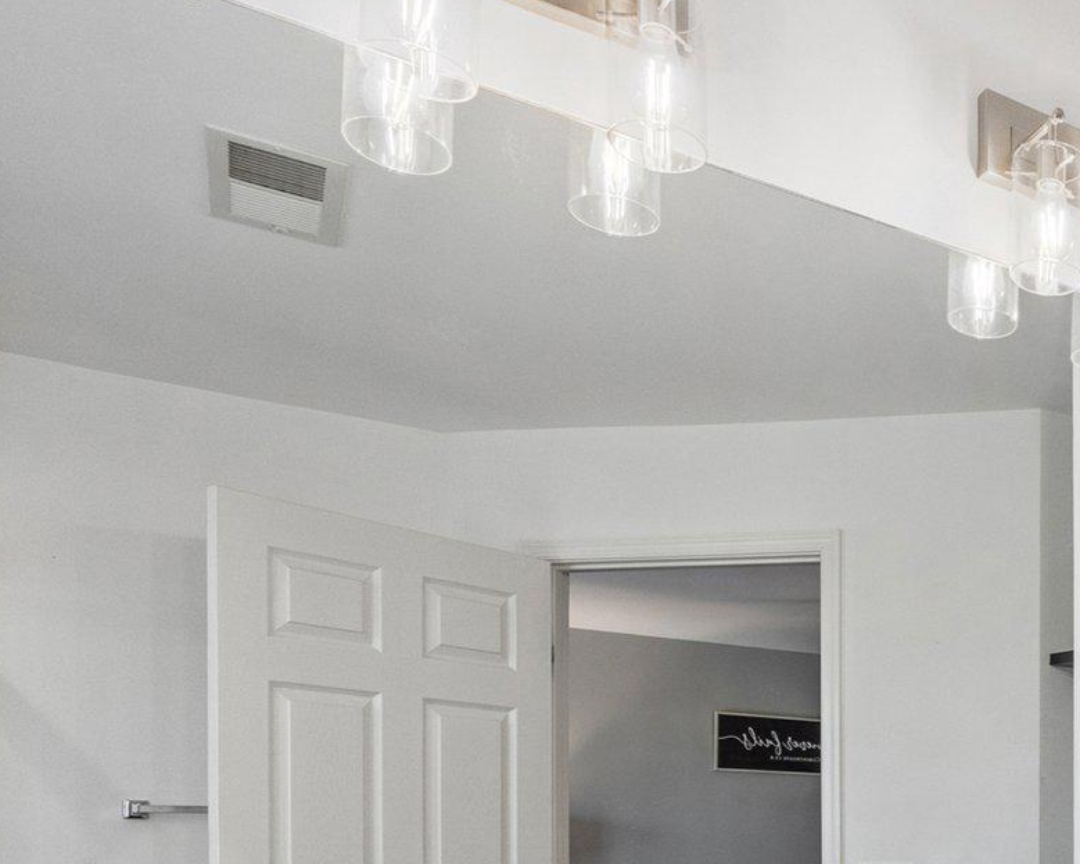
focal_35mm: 37
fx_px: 1183
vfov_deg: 35.7
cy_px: 890
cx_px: 1227
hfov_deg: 39.0
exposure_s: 1/8
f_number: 8
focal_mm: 10
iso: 640
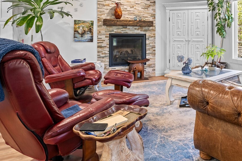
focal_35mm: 28
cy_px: 35
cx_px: 177
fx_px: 188
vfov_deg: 44.4
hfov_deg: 62.3
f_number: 9
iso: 400
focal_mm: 14
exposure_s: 1/3
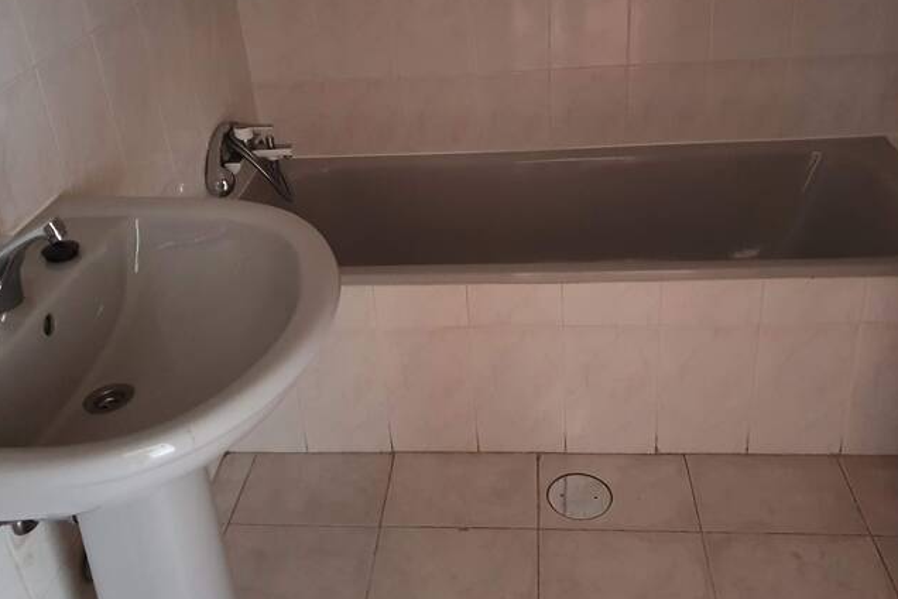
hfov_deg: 55.7
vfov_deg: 38.6
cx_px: 489
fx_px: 848
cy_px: 223
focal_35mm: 34
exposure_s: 1/17
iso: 500
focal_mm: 4.32
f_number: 1.5
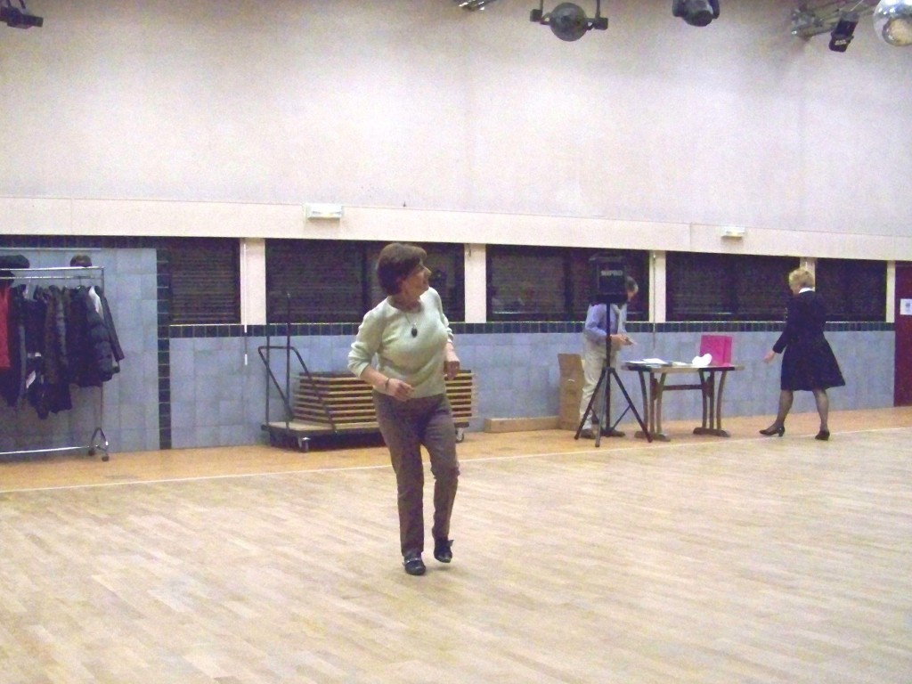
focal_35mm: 33
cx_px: 456
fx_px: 869
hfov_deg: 55.4
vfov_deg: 42.9
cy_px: 342
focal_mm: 5.85
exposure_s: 1/200
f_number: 2.8
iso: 1600
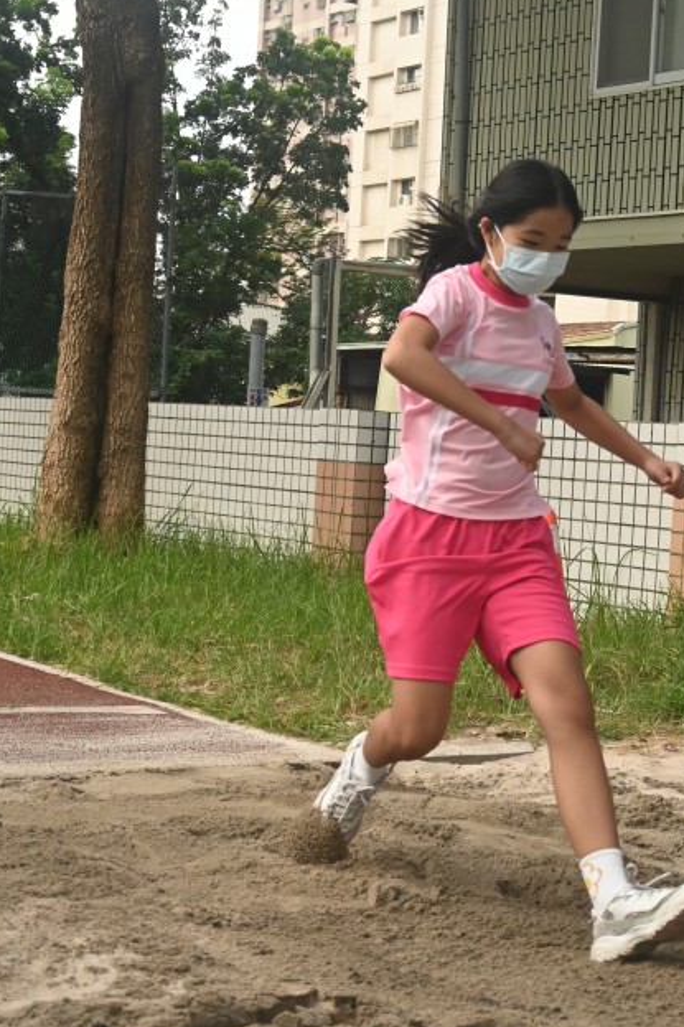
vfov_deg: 26.9
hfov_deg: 18.0
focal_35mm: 75
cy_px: 490
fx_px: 2145
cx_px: 476
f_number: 5
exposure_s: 1/2500
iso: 1250
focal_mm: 30.5
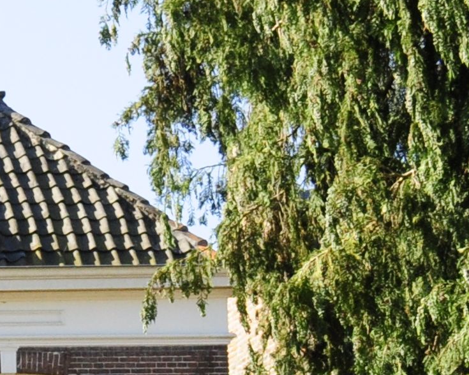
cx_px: -730
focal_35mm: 197
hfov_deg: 8.7
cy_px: 661
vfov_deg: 7.6
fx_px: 2734
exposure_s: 1/320
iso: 640
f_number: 9
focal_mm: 24
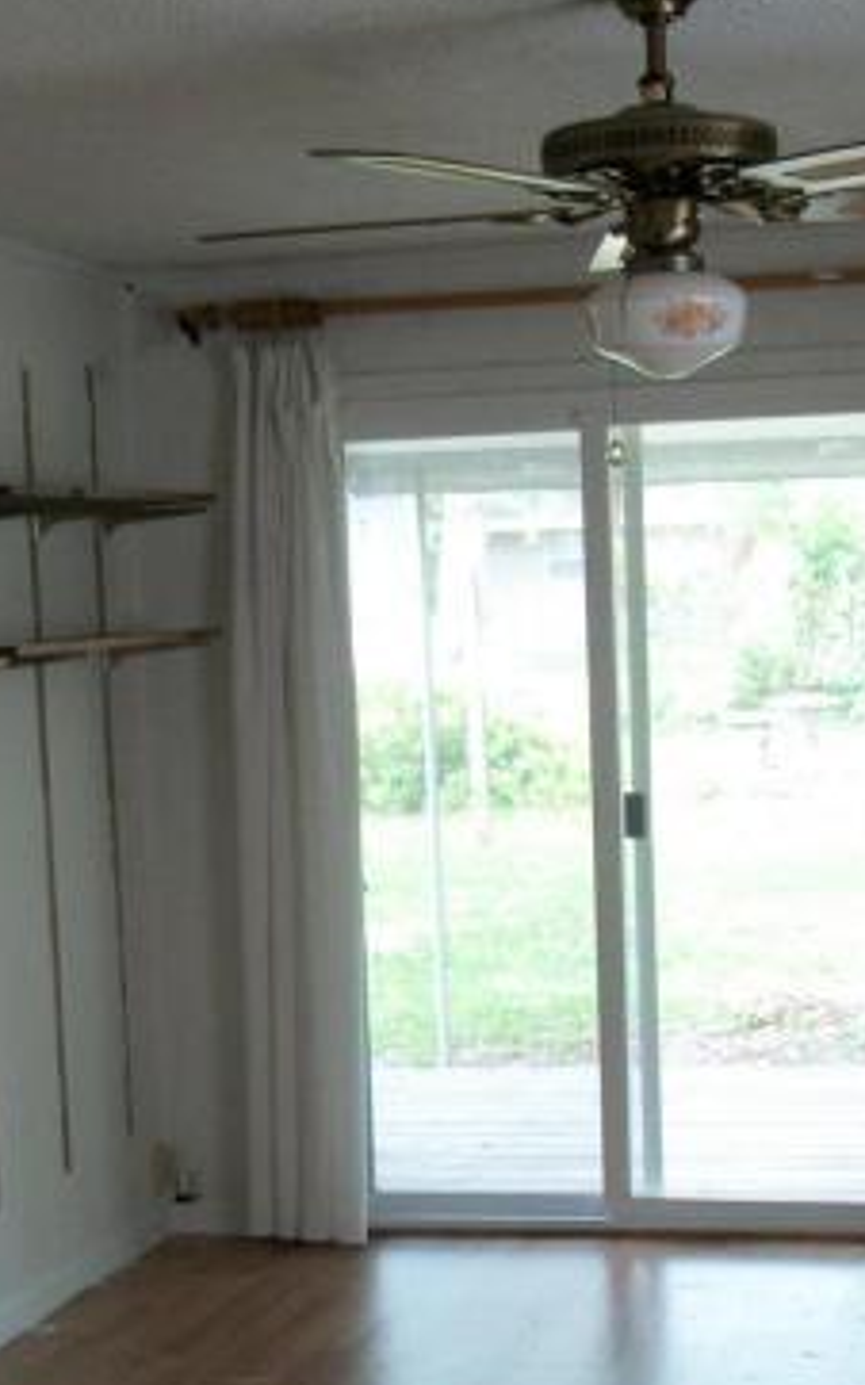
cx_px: 390
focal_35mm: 72
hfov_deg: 18.1
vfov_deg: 28.5
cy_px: 891
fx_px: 2718
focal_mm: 5.7
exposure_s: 1/30
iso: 106
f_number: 2.9
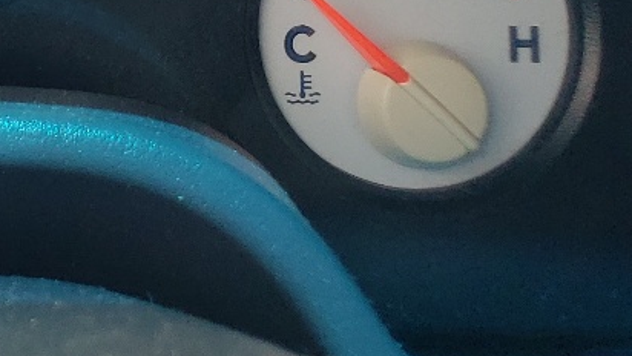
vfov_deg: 10.3
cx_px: -548
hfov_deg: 16.1
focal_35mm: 110
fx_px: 1844
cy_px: -304
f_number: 1.5
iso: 50
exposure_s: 1/303
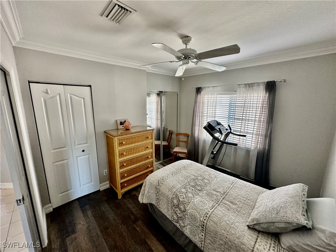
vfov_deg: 85.7
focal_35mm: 14
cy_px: 126
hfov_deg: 102.1
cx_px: 168
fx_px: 136
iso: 250
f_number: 2.2
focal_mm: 2.22
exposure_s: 1/120
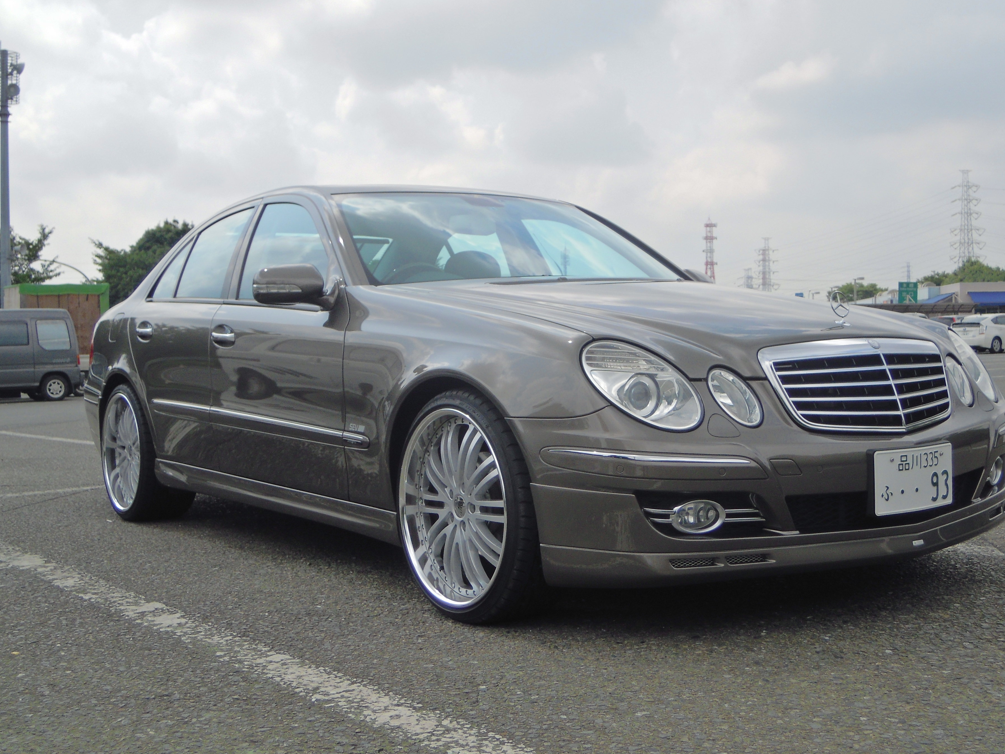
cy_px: 366
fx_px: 1161
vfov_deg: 36.0
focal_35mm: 40
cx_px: 546
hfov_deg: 46.7
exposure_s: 1/250
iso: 100
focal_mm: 6.4
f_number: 6
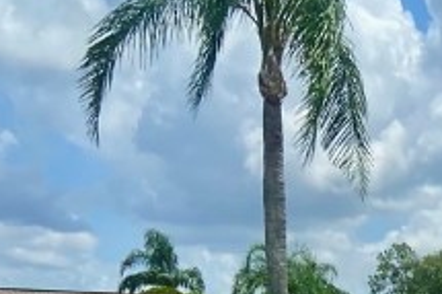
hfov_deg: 14.8
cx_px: 658
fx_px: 1583
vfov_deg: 9.3
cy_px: 736
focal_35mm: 129
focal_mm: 4.25
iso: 32
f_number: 1.8
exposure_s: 1/6061
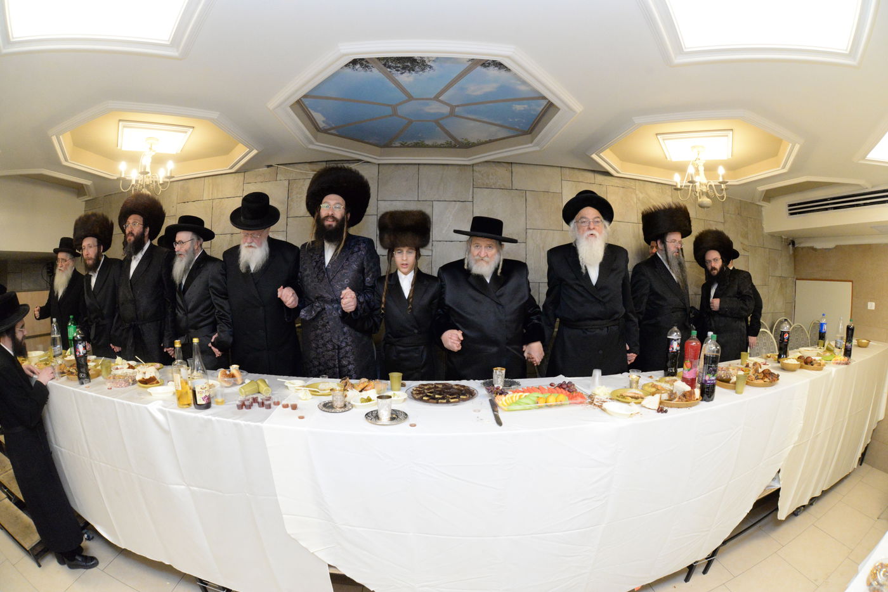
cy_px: 296
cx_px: 444
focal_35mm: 15
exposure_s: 1/250
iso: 6400
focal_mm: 15
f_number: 8
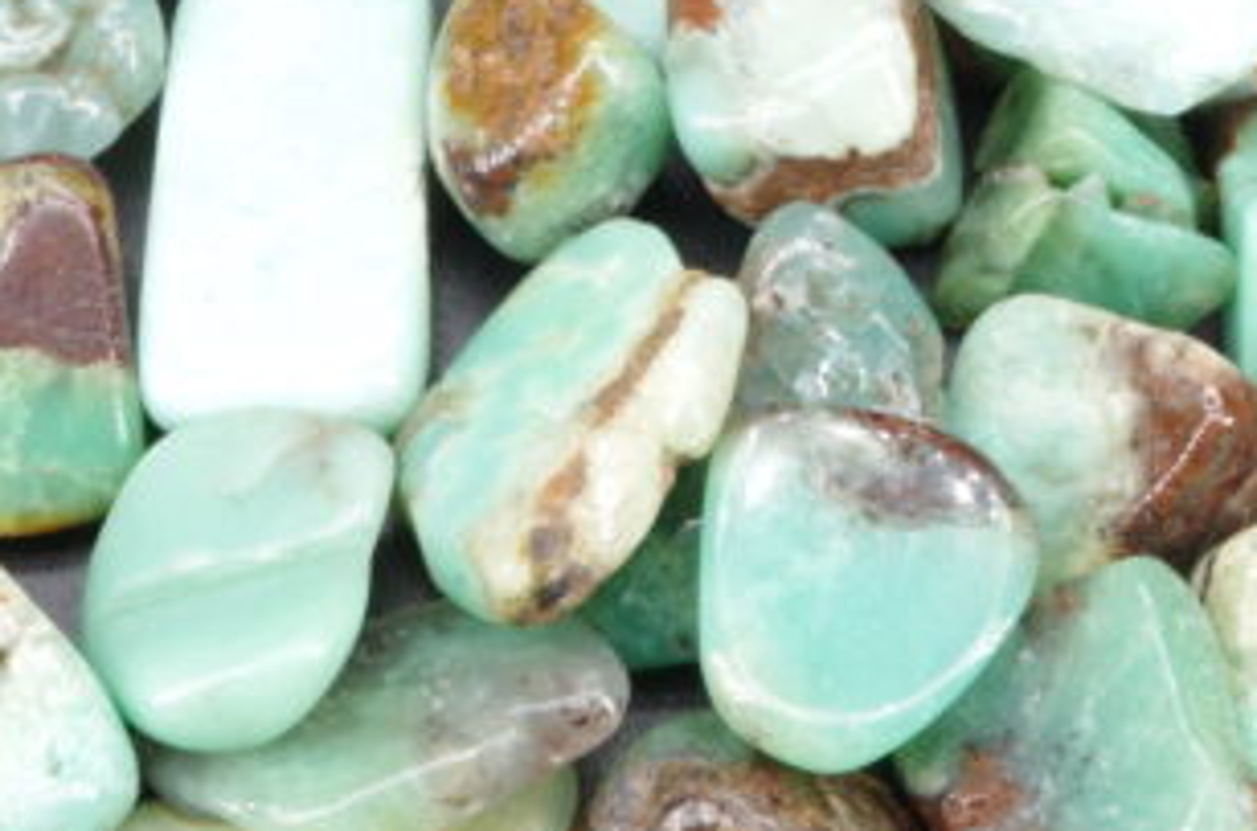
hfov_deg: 24.7
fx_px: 2856
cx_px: 827
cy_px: 68
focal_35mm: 82
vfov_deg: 16.3
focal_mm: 28.13
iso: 100
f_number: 5
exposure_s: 1/1.25
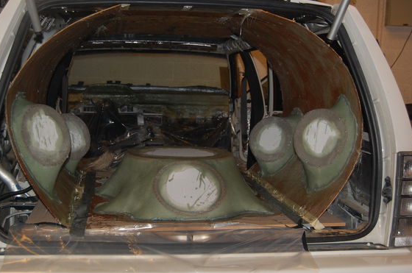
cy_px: 143
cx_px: 180
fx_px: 548
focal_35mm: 48
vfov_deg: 28.0
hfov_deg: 41.1
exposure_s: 1/60
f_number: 4.2
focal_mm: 28
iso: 400
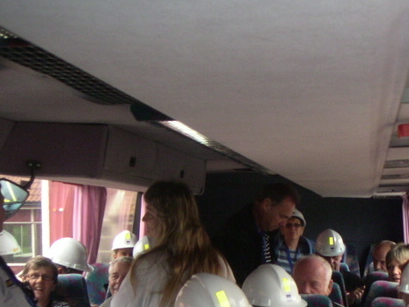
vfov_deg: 22.3
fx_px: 768
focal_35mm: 65
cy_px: 248
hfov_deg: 29.2
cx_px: 322
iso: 160
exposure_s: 1/50
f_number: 2.8
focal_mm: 6
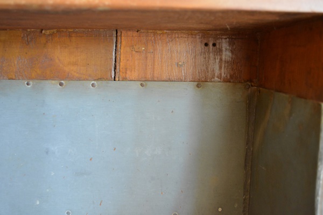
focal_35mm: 36
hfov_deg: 53.1
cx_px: 162
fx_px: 323
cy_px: 108
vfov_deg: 36.9
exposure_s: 1/30
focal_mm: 24
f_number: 4
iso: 2200
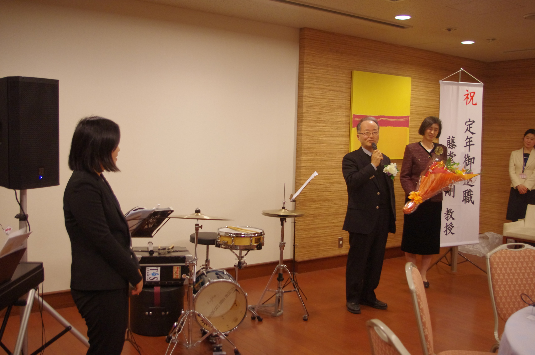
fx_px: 579
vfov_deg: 34.1
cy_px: 178
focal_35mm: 39
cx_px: 268
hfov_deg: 49.6
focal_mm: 26.25
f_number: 4
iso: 1600
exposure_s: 1/50
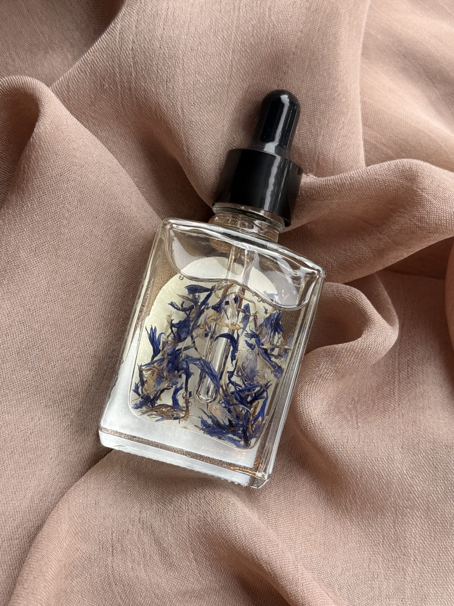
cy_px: 303
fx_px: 839
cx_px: 227
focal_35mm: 48
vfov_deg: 39.7
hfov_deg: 30.3
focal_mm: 6.76
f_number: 1.78
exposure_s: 1/264
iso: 64
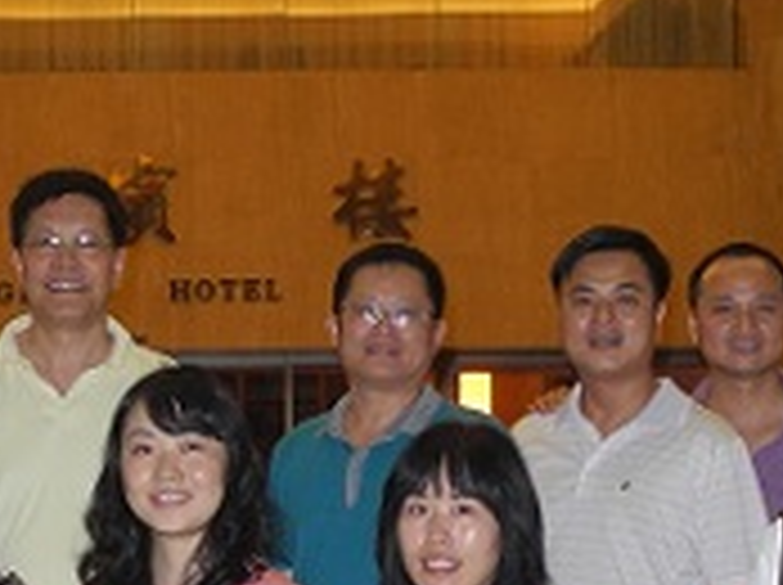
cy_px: 612
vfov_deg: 13.7
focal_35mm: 106
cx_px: 74
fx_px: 2394
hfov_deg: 18.3
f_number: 2.8
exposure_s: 1/30
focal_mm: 6
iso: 250
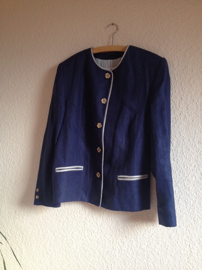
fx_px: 272
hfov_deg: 40.7
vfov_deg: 52.6
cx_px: 101
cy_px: 135
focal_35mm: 35
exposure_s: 1/20
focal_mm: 4.28
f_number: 2.4
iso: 160
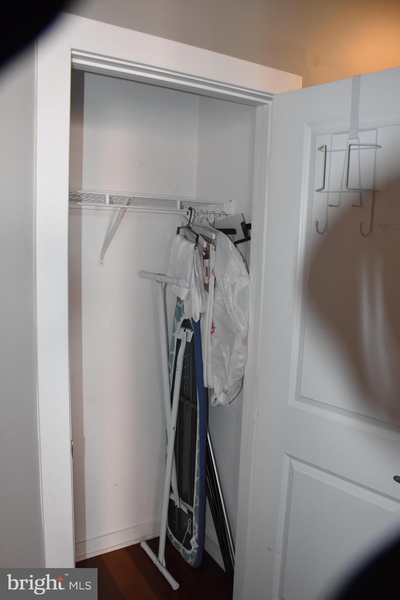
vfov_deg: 67.4
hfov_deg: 47.9
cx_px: 200
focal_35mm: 27
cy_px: 300
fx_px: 450
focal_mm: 18
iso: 800
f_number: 4.5
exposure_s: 1/80
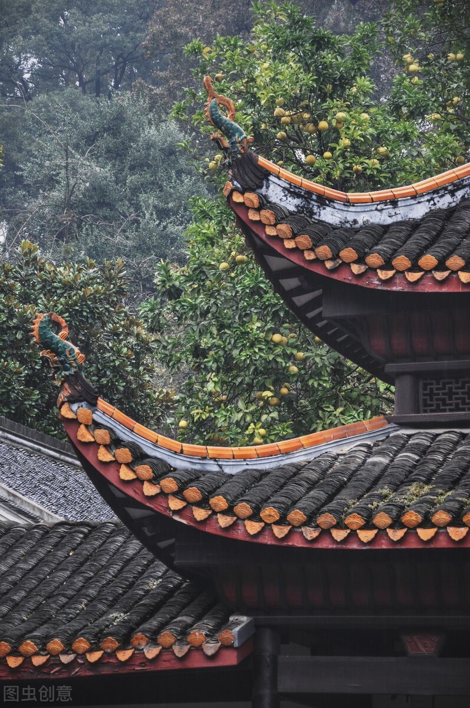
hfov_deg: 10.1
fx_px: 2650
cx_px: 235
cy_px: 354
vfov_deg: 15.2
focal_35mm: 135
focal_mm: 90
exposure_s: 1/60
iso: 800
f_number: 5.3
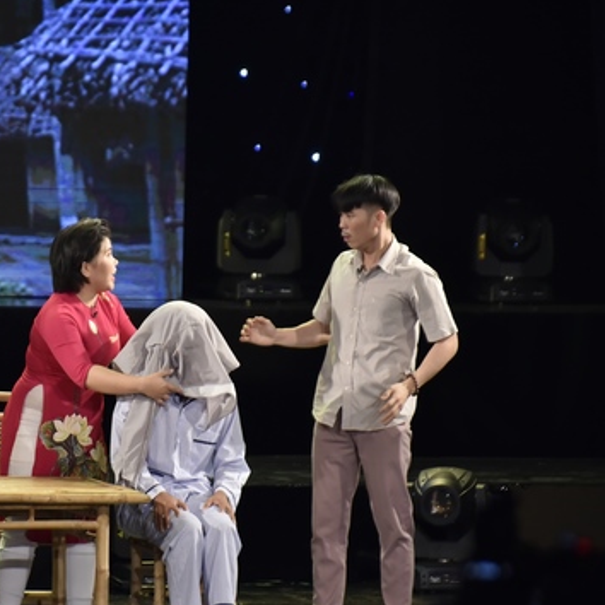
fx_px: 7099
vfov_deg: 4.9
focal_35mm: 359
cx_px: 123
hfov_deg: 4.9
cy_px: 333
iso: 1000
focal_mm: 230
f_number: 5.3
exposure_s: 1/200
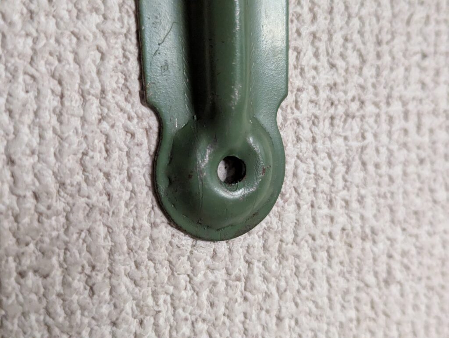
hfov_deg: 39.6
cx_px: 224
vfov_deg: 30.3
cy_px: 169
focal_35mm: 48
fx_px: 623
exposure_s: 1/62.3
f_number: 1.85
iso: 1096
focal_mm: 6.81
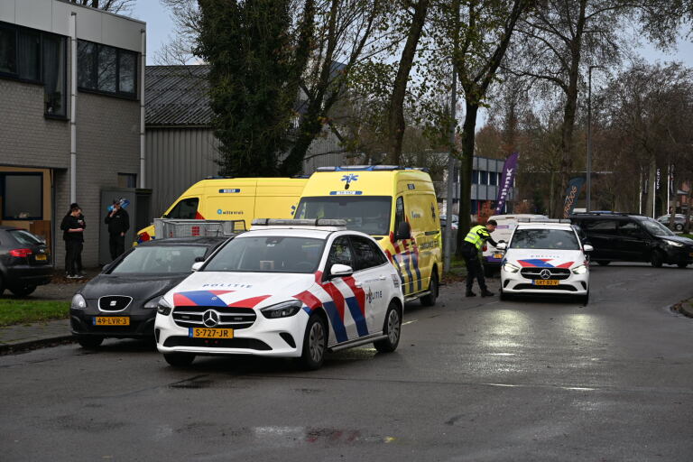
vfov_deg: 16.6
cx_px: 346
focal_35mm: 82
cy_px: 231
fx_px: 1588
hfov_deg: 24.6
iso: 200
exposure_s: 1/100
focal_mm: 55
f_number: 5
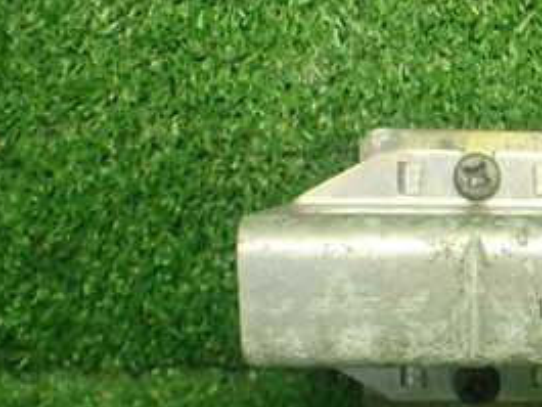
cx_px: 569
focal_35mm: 68
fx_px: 1065
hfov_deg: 26.7
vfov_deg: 21.4
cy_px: 327
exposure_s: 1/125
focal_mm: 5.4
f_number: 2.3
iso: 640
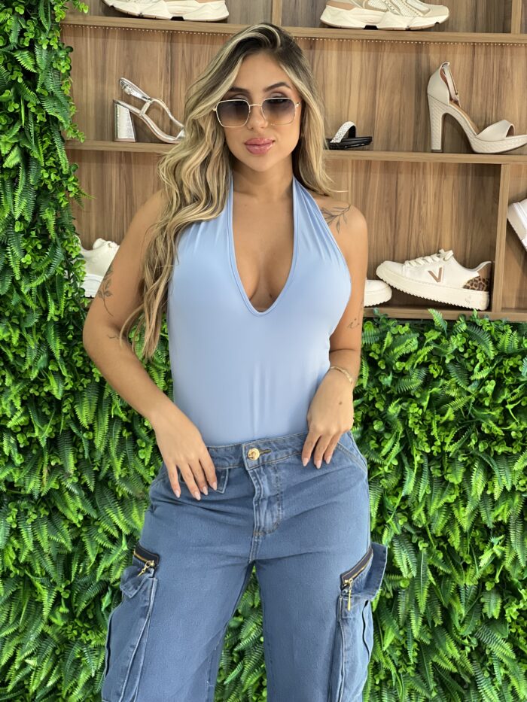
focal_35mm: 77
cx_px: 264
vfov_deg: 25.3
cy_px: 351
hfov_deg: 19.1
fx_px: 1563
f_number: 2.8
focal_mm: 9
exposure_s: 1/60
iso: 125
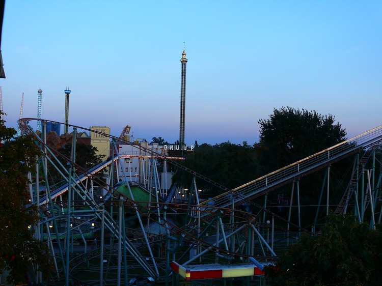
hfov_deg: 41.3
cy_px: 143
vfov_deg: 31.5
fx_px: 507
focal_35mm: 46
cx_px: 191
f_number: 3.2
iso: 100
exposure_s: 1/100
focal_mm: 9.6
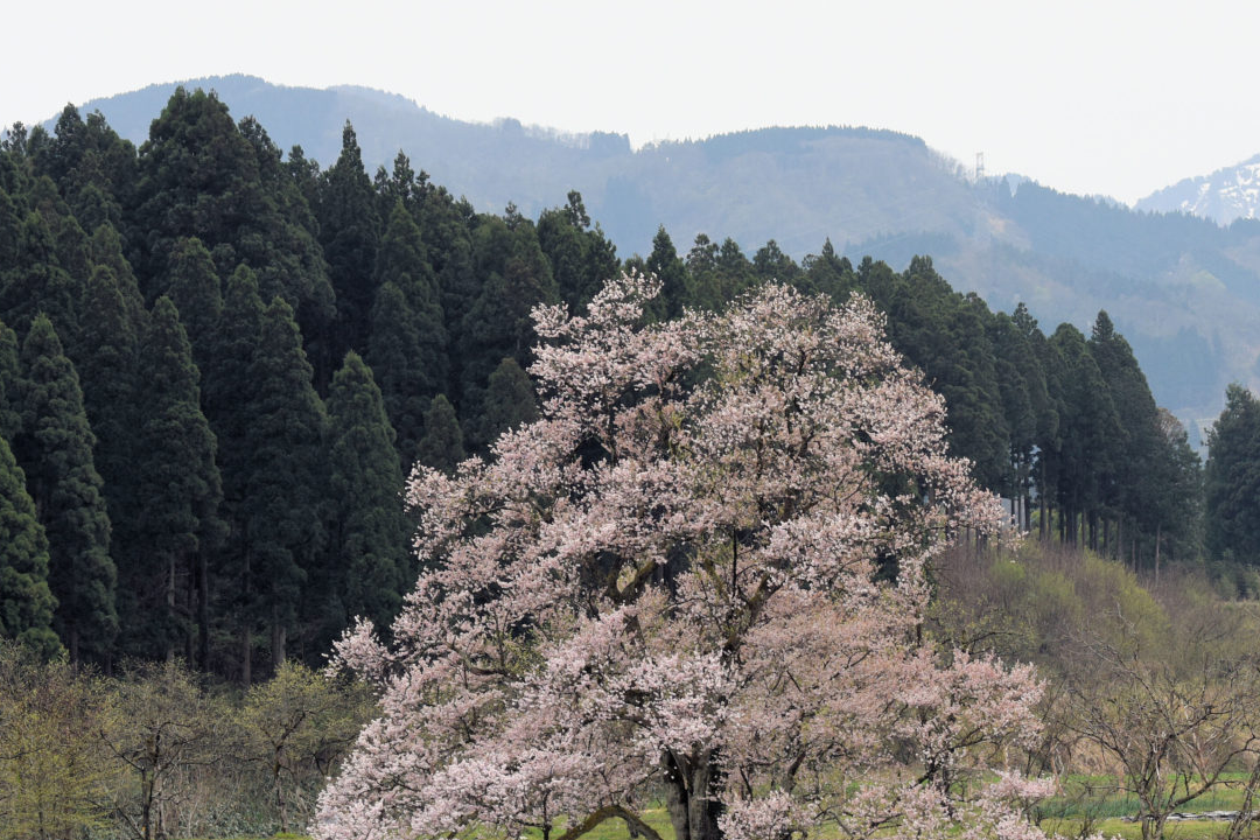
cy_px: 520
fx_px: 5810
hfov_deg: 12.4
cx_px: 757
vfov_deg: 8.3
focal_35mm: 166
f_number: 8
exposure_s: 1/250
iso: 400
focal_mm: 70
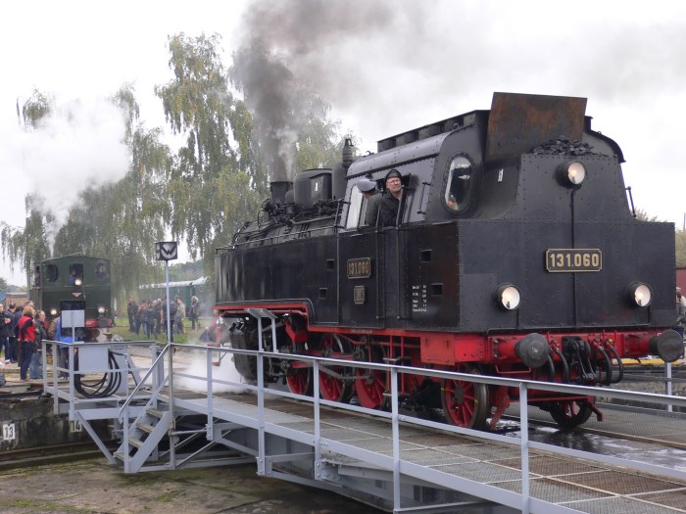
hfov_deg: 31.7
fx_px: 1209
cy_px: 257
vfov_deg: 24.0
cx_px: 343
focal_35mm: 61
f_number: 3.8
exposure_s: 1/80
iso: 100
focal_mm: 10.1
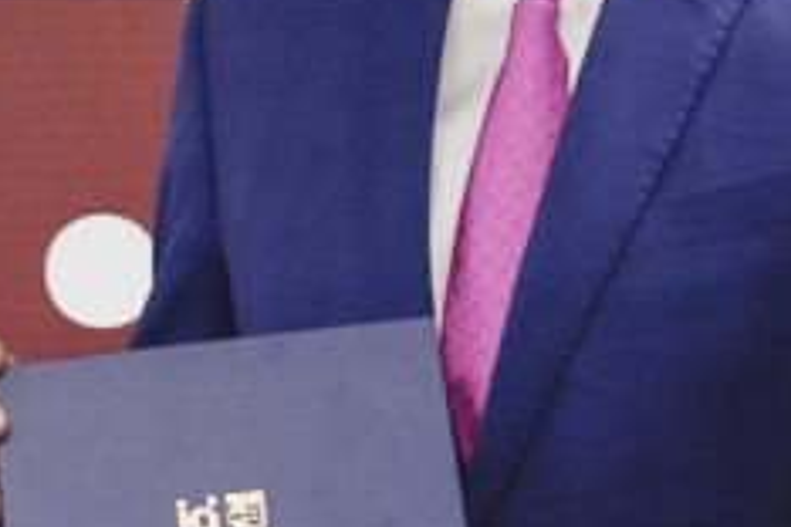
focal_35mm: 255
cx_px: -149
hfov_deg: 8.0
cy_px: 292
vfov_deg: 5.4
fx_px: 5609
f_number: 5
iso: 1600
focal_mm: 58.3
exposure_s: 1/320
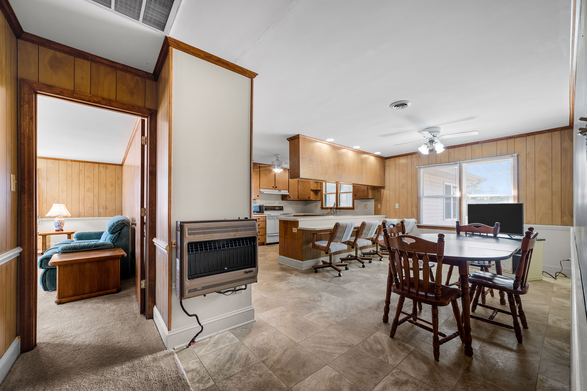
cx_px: 294
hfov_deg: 104.3
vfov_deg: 81.1
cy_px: 196
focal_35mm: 14
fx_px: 228
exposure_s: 1/4
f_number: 8
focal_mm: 14
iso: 250
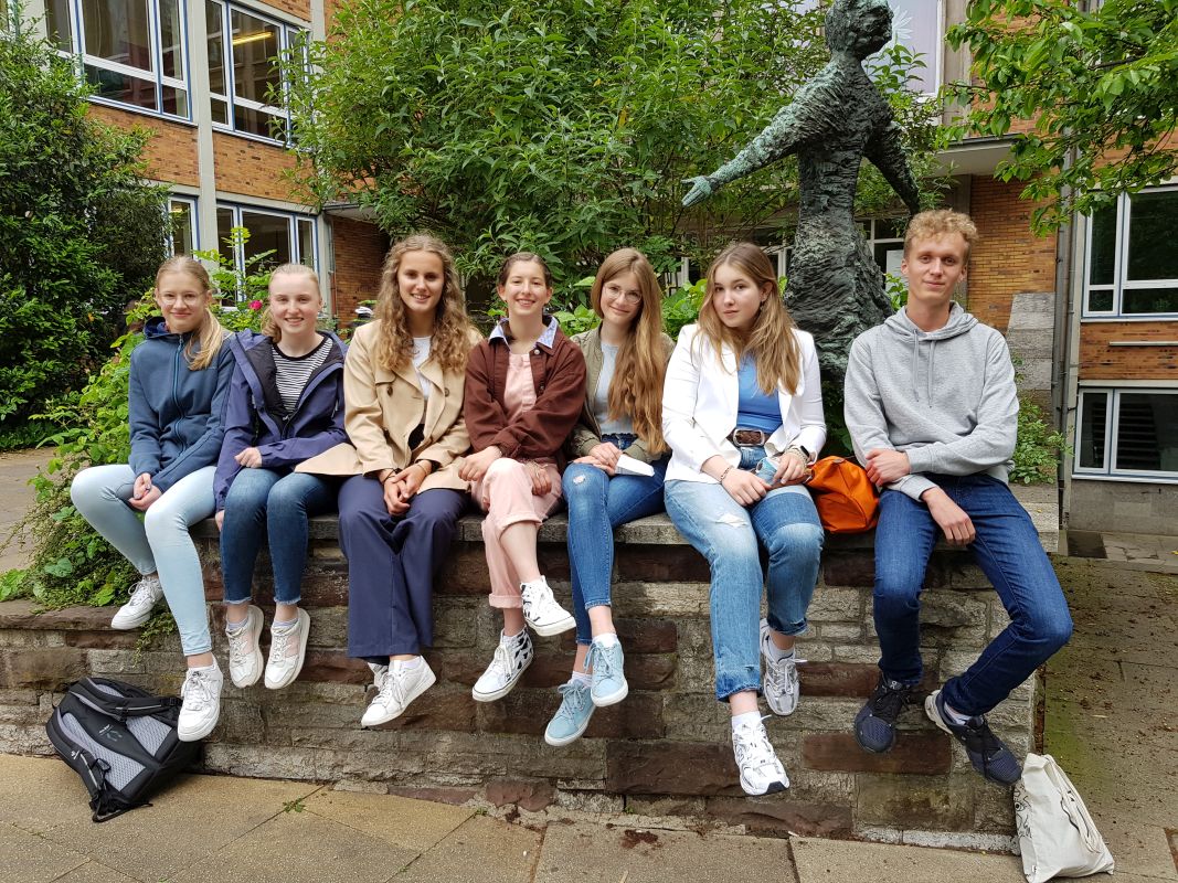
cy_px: 442
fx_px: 885
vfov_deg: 53.1
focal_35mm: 26
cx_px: 589
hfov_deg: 67.3
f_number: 1.7
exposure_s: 1/335
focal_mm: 4.2
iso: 40
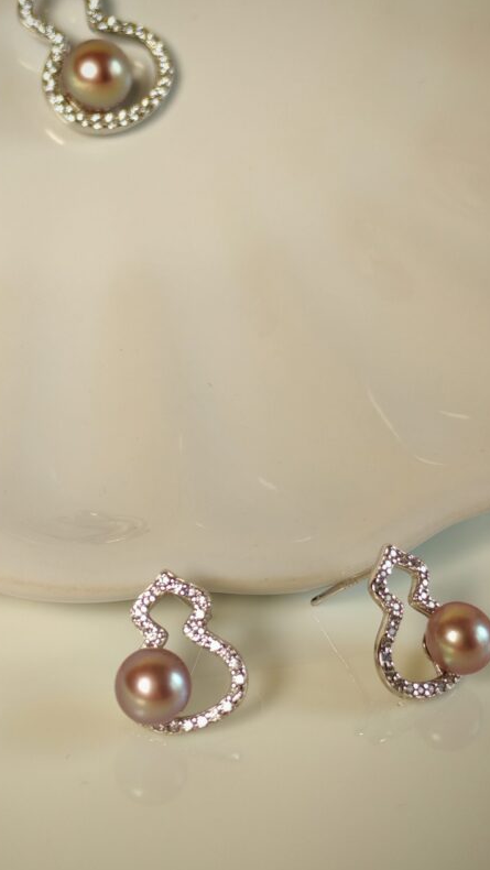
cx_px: 244
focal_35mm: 75
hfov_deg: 16.1
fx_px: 1731
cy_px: 437
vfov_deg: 28.2
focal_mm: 5.52
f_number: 1.95
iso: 50
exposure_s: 1/100
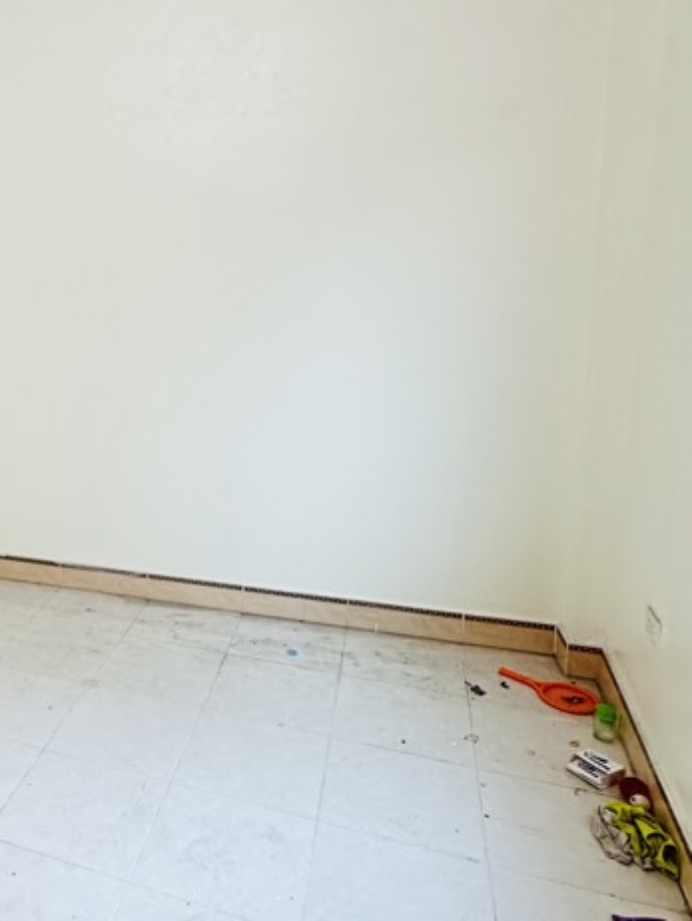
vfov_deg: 58.0
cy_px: 379
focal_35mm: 31
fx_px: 826
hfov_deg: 40.6
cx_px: 22
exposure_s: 1/100
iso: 160
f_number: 2.2
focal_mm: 2.22
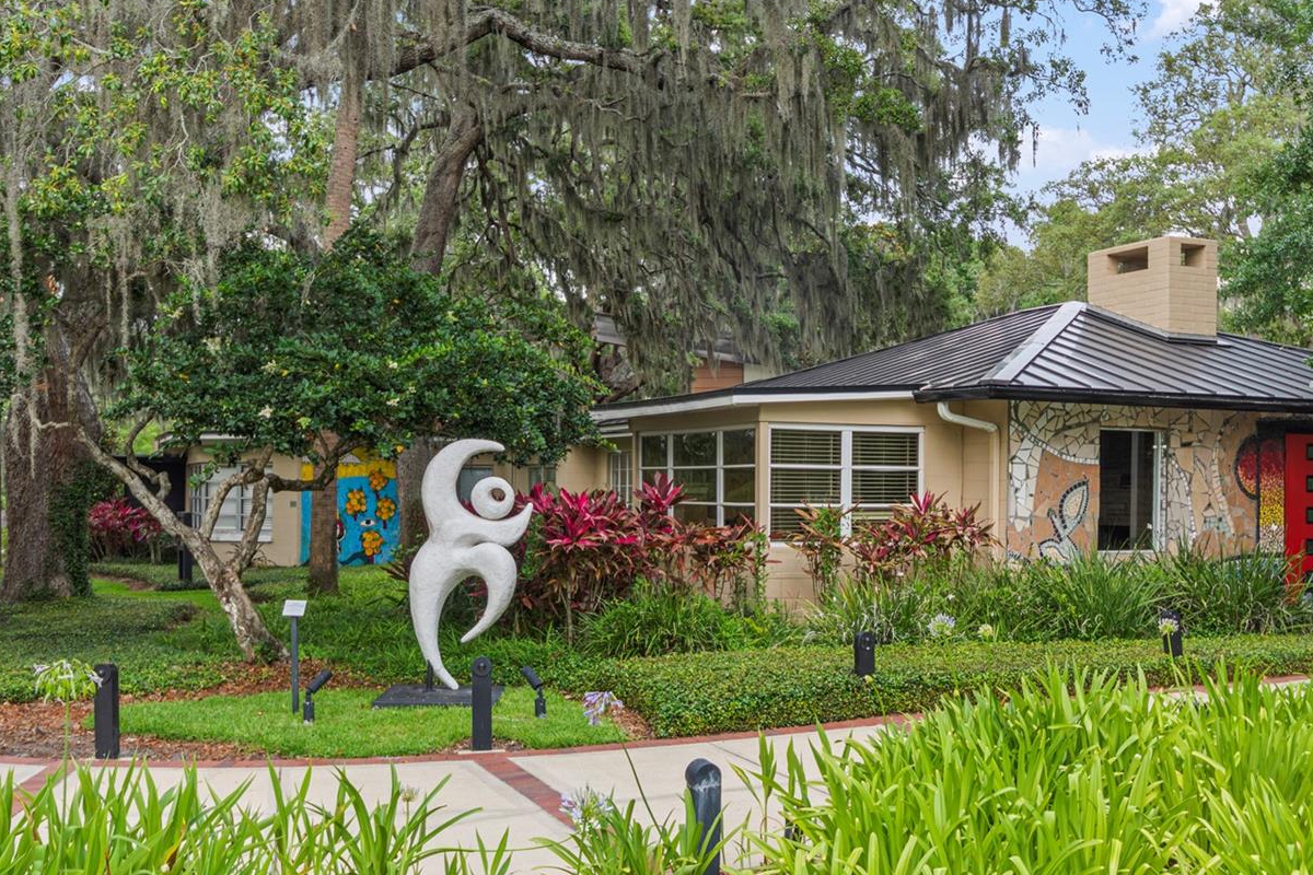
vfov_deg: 33.4
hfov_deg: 48.3
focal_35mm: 40
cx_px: 759
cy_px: 427
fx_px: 1459
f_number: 5.6
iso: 100
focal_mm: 20
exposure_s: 1/50
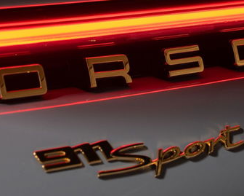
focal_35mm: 200
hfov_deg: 9.6
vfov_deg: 7.7
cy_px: 109
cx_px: 158
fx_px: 1445
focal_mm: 70
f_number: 6.3
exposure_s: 1/5
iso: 400
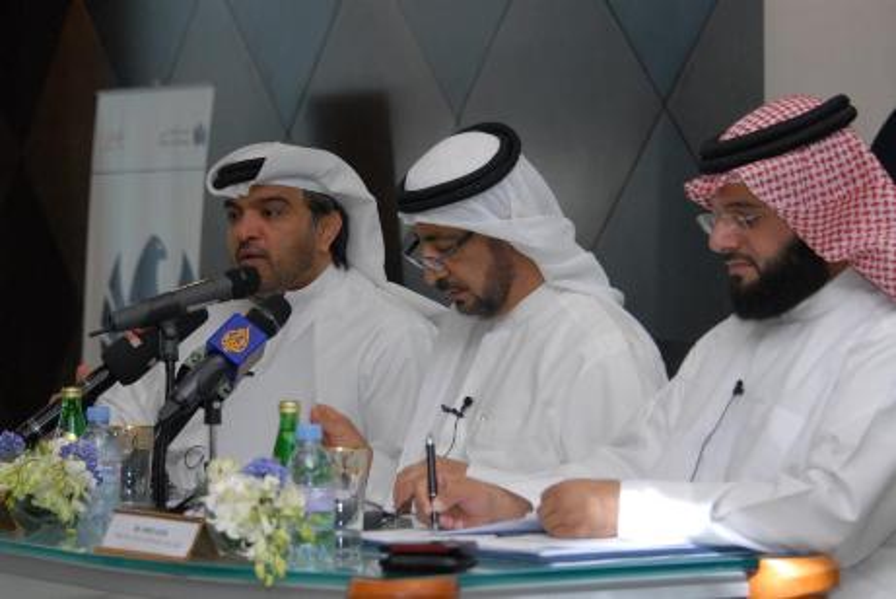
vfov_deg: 9.3
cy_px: 300
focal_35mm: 147
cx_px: 448
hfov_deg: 14.0
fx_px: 3661
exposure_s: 1/100
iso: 640
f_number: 5.3
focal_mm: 98
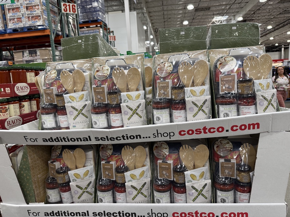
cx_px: 145
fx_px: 201
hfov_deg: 71.6
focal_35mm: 24
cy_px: 108
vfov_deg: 56.8
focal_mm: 6.76
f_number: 1.78
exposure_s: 1/121
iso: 160
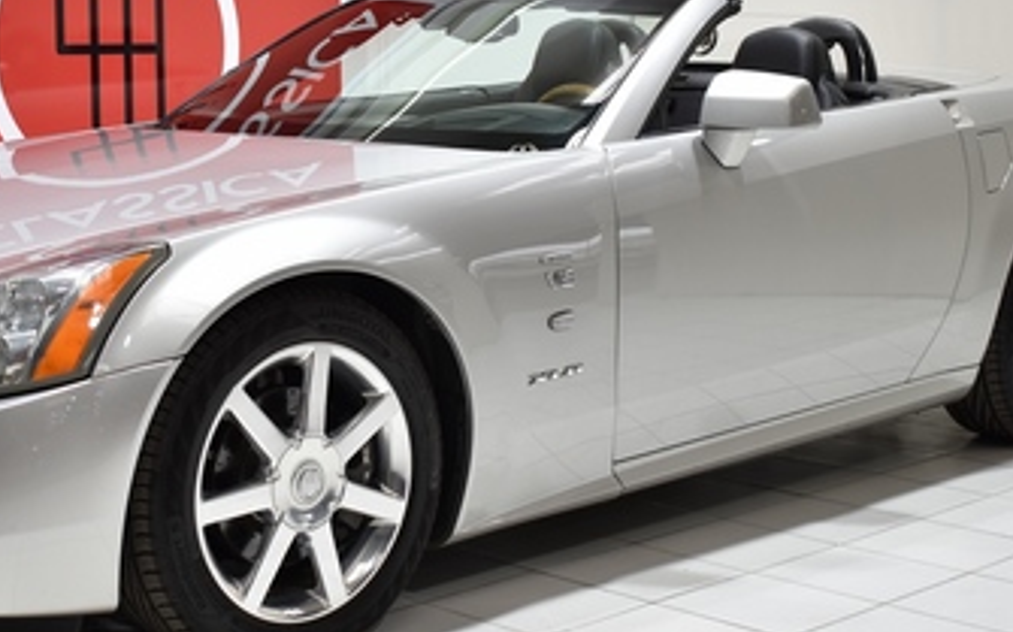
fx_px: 1872
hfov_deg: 30.1
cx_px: 375
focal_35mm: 68
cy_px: 271
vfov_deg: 19.2
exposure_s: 1/25
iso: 100
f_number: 4
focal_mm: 27
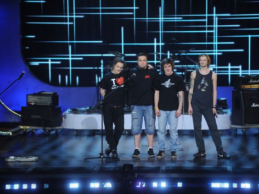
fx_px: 1631
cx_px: 146
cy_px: 97
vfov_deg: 6.8
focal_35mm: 218
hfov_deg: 9.1
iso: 2000
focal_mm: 200
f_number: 3.5
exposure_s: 1/200
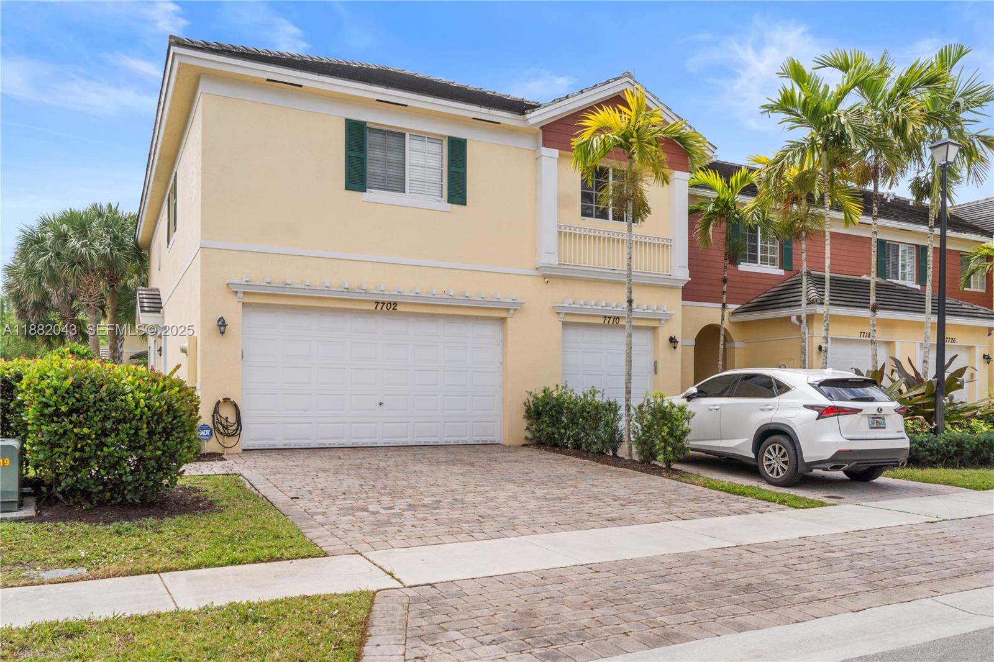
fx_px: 745
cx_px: 497
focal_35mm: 27
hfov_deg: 67.4
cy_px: 331
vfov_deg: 47.9
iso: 125
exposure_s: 1/200
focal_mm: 18
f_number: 10
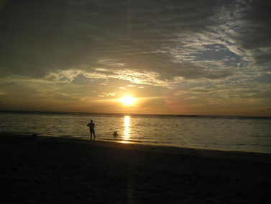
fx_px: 298
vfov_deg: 37.7
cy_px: 102
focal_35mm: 38
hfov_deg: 49.0
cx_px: 136
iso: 50
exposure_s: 1/350
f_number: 6.7
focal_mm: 6
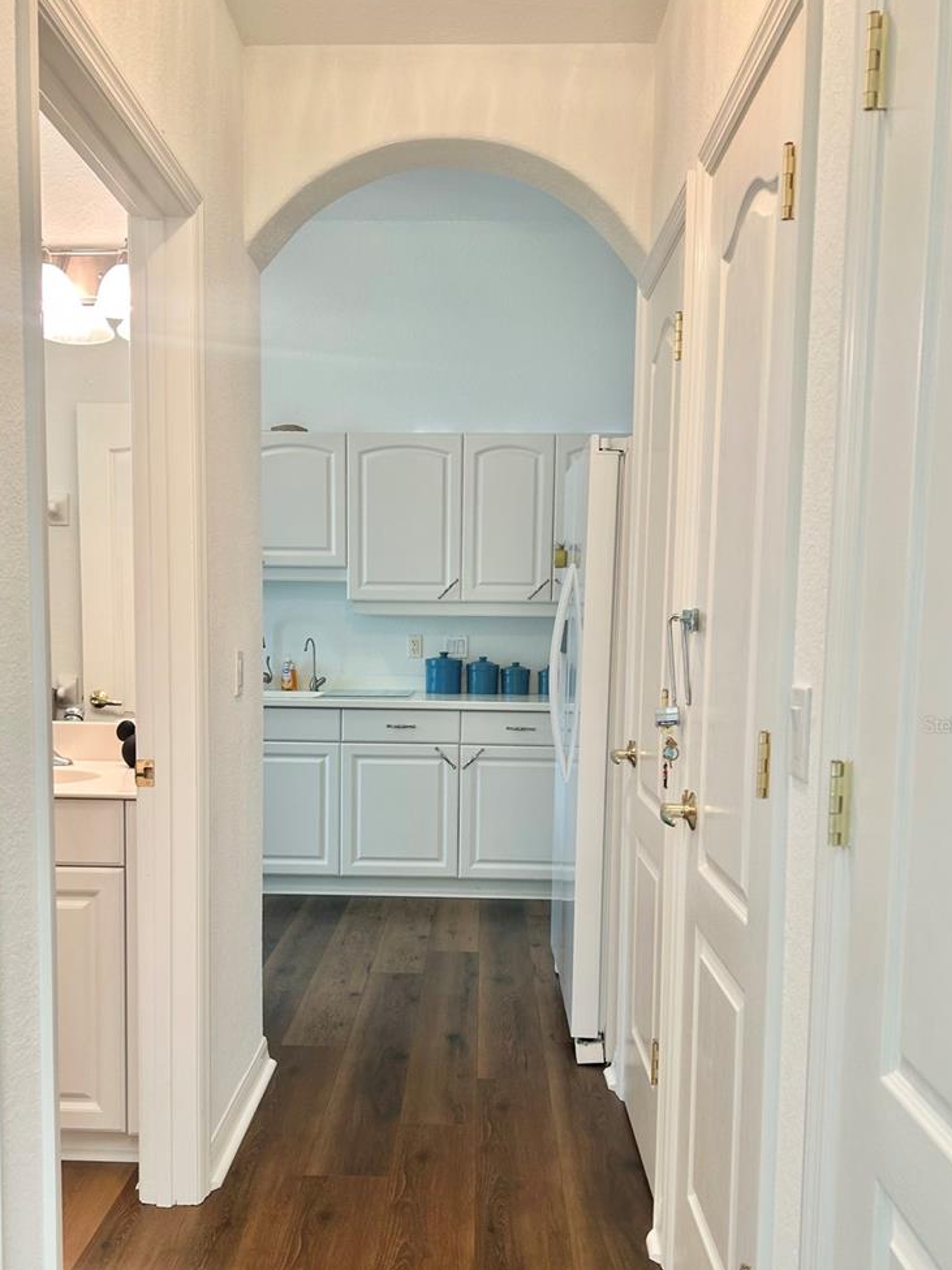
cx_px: 430
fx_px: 1174
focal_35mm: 32
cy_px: 724
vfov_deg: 56.6
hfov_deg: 44.1
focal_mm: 5.7
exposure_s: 1/60
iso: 80
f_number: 1.5
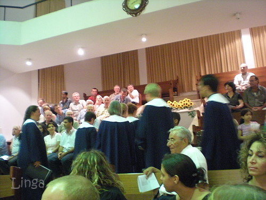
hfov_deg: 49.0
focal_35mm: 38
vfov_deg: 37.7
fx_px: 292
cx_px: 133
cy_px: 100
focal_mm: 6.3
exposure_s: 1/7.8
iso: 800
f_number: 3.1
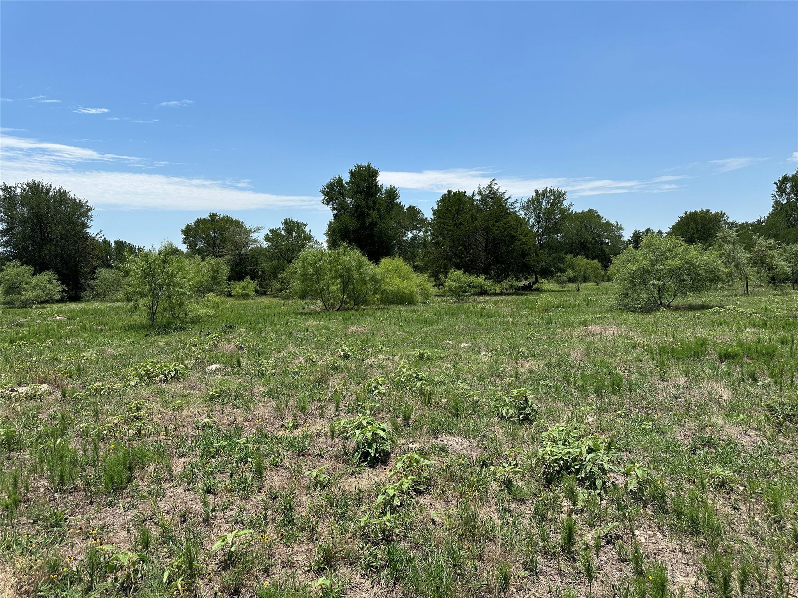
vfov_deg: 56.8
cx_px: 399
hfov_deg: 71.6
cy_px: 299
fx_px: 553
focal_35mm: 24
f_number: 1.78
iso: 80
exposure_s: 1/4545
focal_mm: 6.86
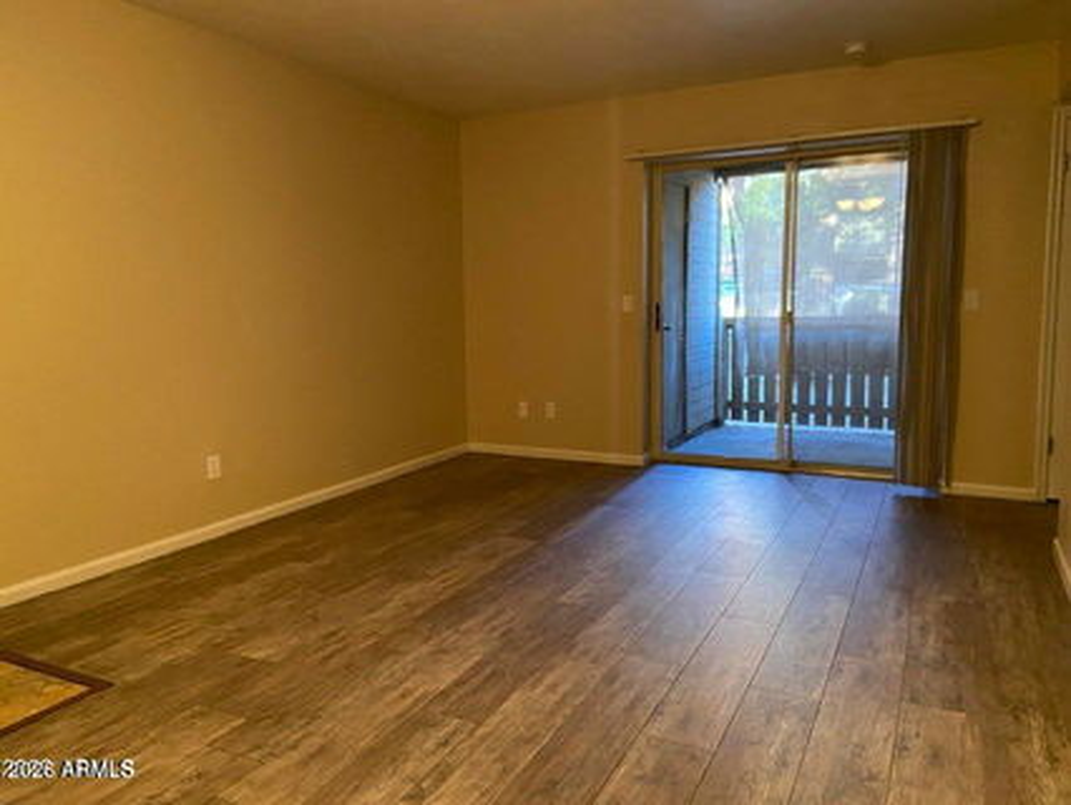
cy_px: 402
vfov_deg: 53.1
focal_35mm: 26
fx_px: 805
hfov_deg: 67.3
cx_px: 536
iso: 400
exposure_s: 1/60
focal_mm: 4.25
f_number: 1.8
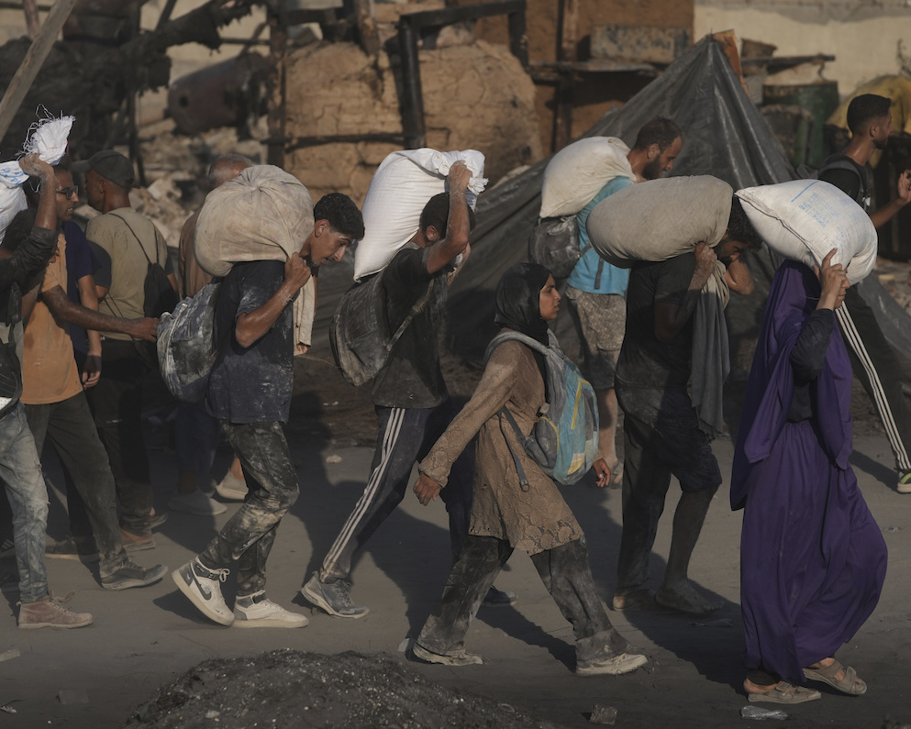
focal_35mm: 161
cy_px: 364
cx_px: 439
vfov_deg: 9.6
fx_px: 4342
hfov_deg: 12.0
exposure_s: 1/6400
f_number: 4
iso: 250
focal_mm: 142
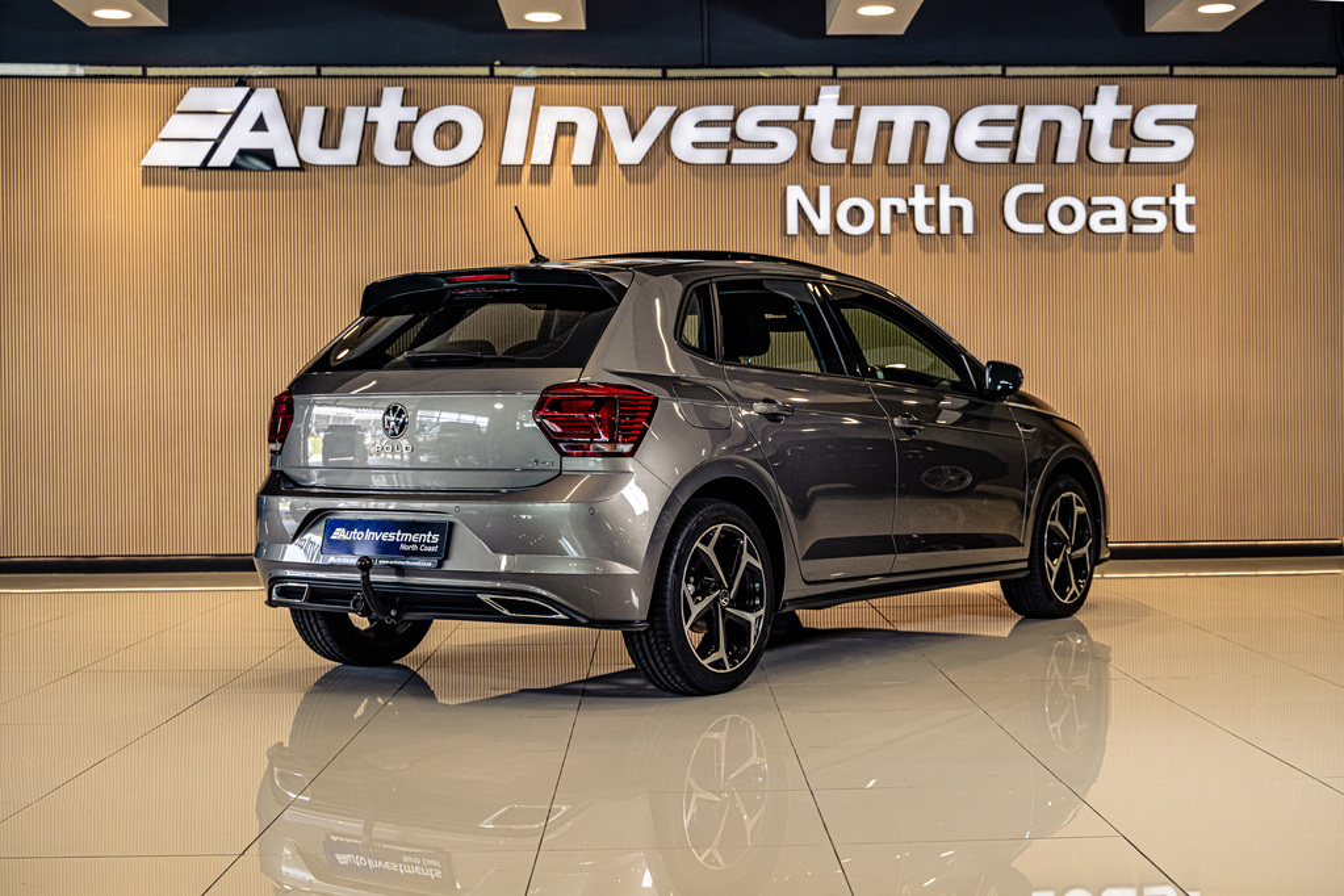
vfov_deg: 27.0
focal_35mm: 50
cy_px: 448
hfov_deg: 39.6
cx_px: 672
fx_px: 1867
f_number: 5
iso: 500
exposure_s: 1/200
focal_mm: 50
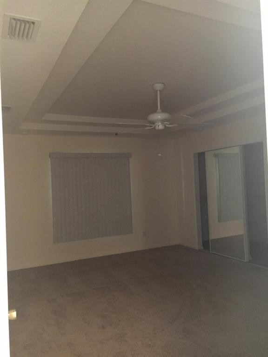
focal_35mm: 29
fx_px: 299
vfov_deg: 61.7
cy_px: 178
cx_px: 134
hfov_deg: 48.2
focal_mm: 4.15
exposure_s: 1/15
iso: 500
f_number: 2.2
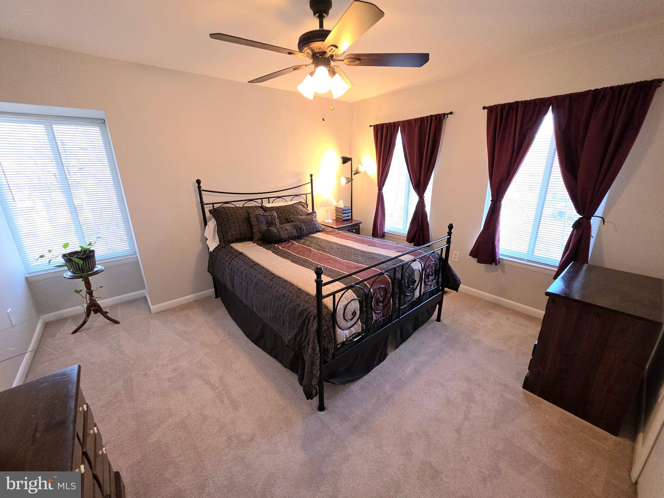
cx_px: 332
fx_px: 249
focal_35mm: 13
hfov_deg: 106.2
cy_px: 249
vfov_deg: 89.9
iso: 80
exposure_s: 1/60.2
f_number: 1.9
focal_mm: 2.2
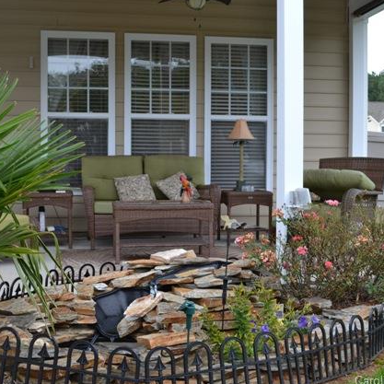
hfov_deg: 36.0
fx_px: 590
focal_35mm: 47
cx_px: 166
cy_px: 193
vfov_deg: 36.1
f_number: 5.6
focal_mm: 24
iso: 250
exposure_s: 1/125
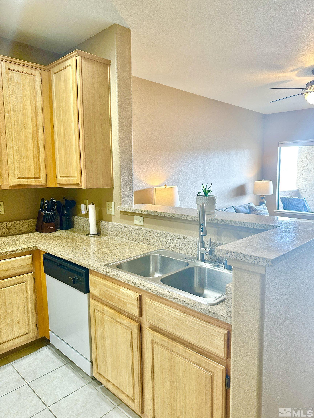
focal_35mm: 24
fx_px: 290
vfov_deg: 71.6
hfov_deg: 56.8
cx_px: 157
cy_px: 209
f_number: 1.78
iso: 125
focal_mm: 6.86
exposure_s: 1/60
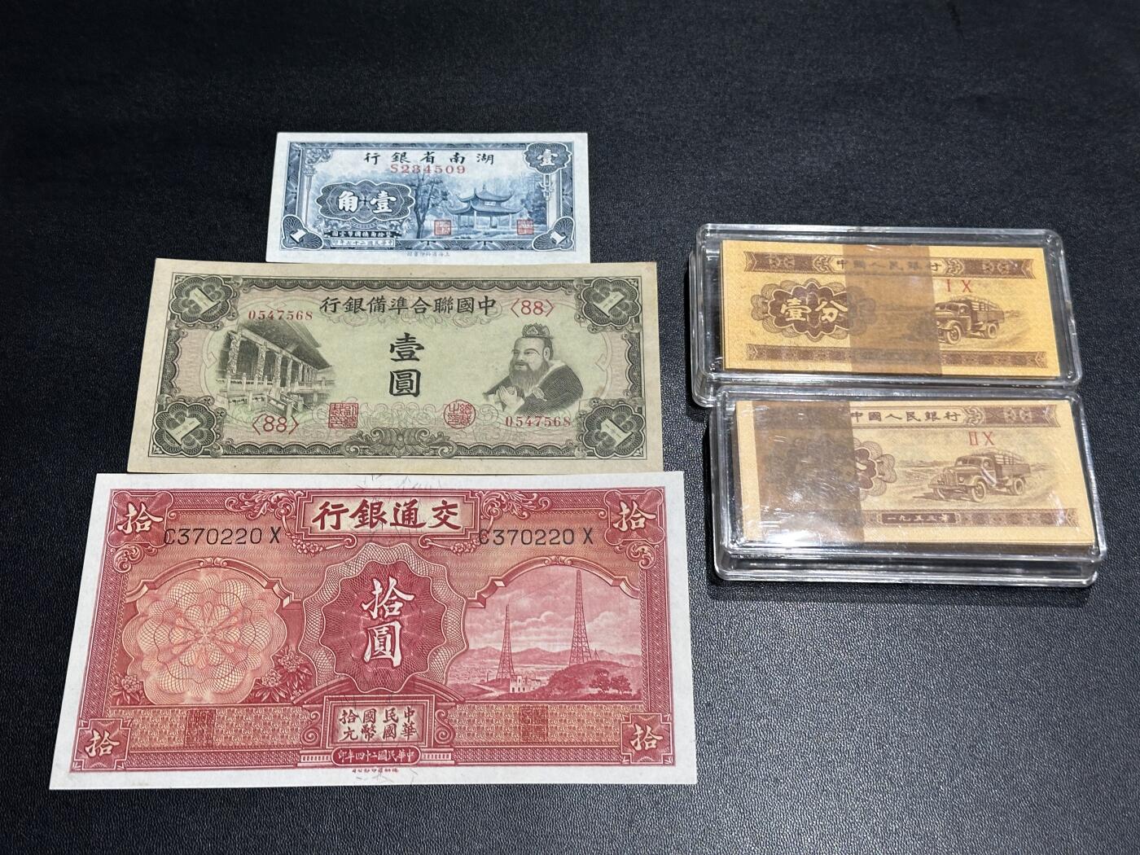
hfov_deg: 39.7
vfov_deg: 30.3
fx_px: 1581
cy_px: 428
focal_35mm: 48
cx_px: 570
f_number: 1.78
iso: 100
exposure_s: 1/50
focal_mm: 6.86
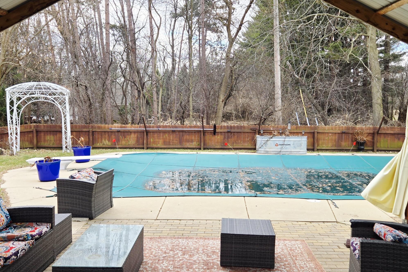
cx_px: 209
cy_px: 137
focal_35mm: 36
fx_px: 408
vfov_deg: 36.9
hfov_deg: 53.1
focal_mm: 5.4
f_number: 1.8
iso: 25
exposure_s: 1/385
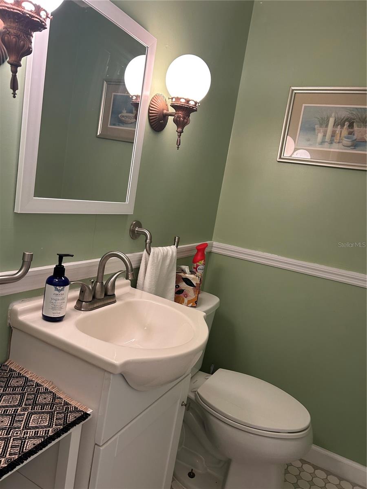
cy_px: 244
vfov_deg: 67.3
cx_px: 184
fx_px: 368
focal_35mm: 26
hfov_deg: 53.1
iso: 125
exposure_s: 1/60
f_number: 1.5
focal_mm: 5.7
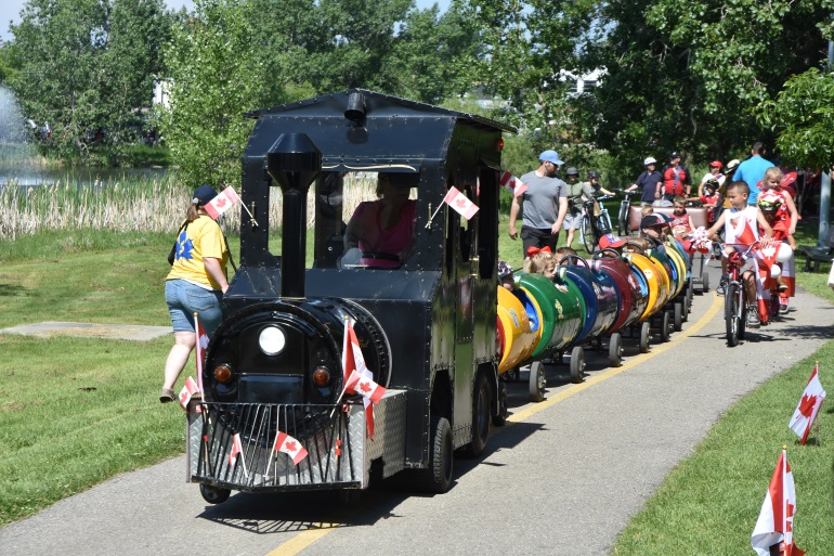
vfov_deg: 14.7
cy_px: 278
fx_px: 2154
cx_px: 417
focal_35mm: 93
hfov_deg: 21.9
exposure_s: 1/1000
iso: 400
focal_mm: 62
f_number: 8
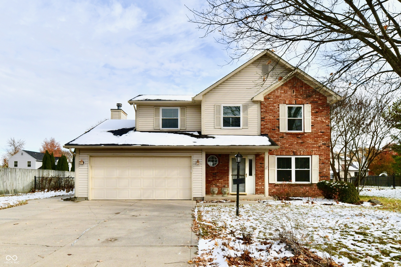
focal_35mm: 14
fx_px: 156
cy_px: 134
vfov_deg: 81.2
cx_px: 200
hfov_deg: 104.3
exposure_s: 1/1000
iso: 640
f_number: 16
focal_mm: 14
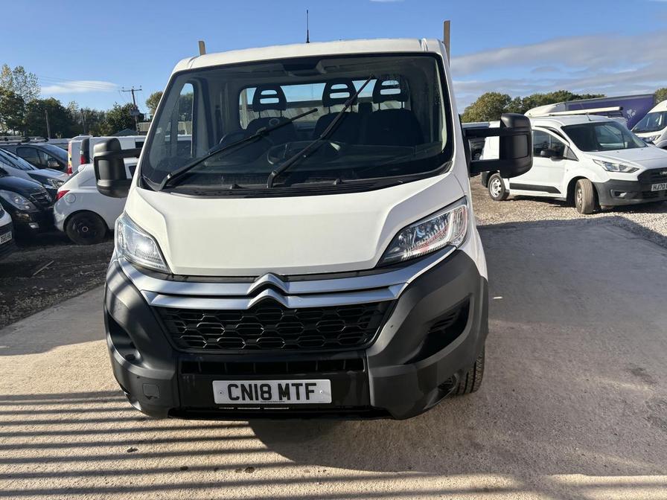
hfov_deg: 67.3
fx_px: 501
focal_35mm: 26
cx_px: 334
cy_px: 250
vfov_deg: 53.1
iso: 50
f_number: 1.6
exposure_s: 1/2747
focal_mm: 5.96
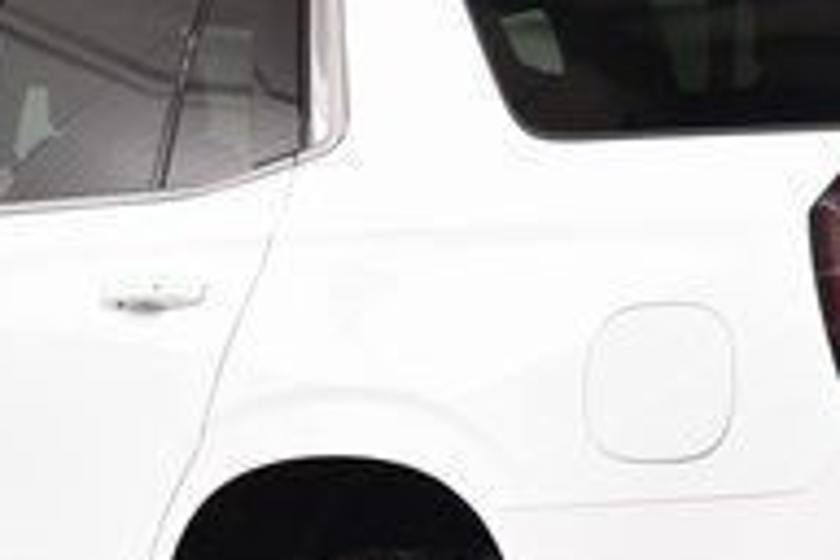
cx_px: 468
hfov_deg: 11.4
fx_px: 4200
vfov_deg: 7.6
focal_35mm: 180
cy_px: 405
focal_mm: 36
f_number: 8
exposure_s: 1/60
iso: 1600
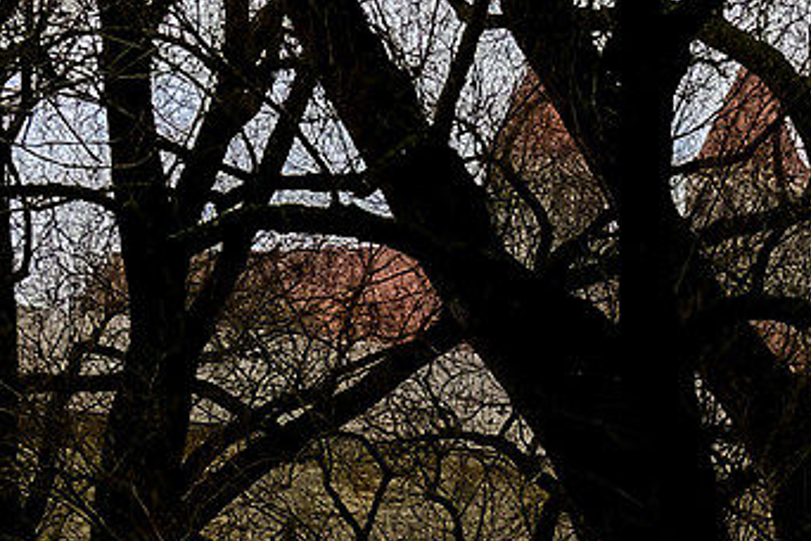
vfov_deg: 4.3
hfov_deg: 6.0
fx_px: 7118
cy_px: 318
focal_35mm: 316
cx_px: 2556
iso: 250
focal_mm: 30.2
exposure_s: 1/60
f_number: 9
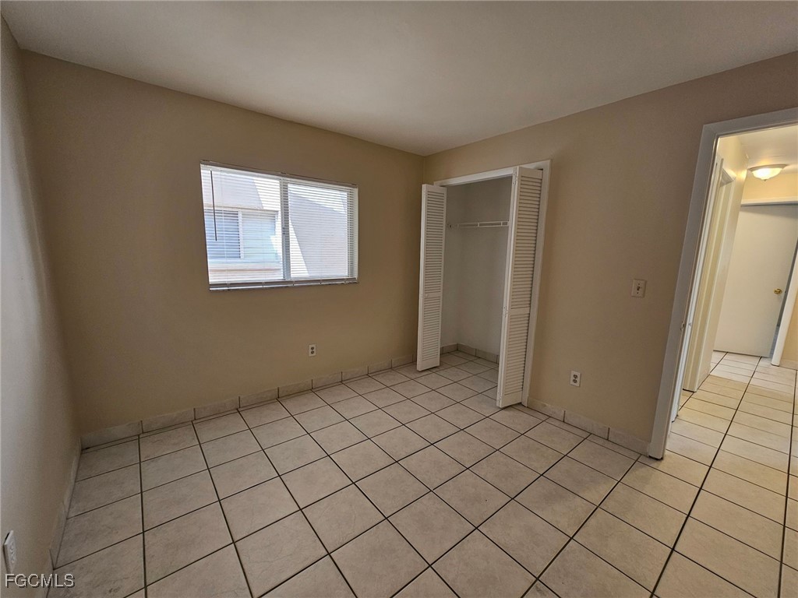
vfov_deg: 89.9
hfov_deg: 106.2
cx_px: 399
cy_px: 299
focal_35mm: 13
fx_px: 300
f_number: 2.2
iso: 100
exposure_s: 1/60
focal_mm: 2.2
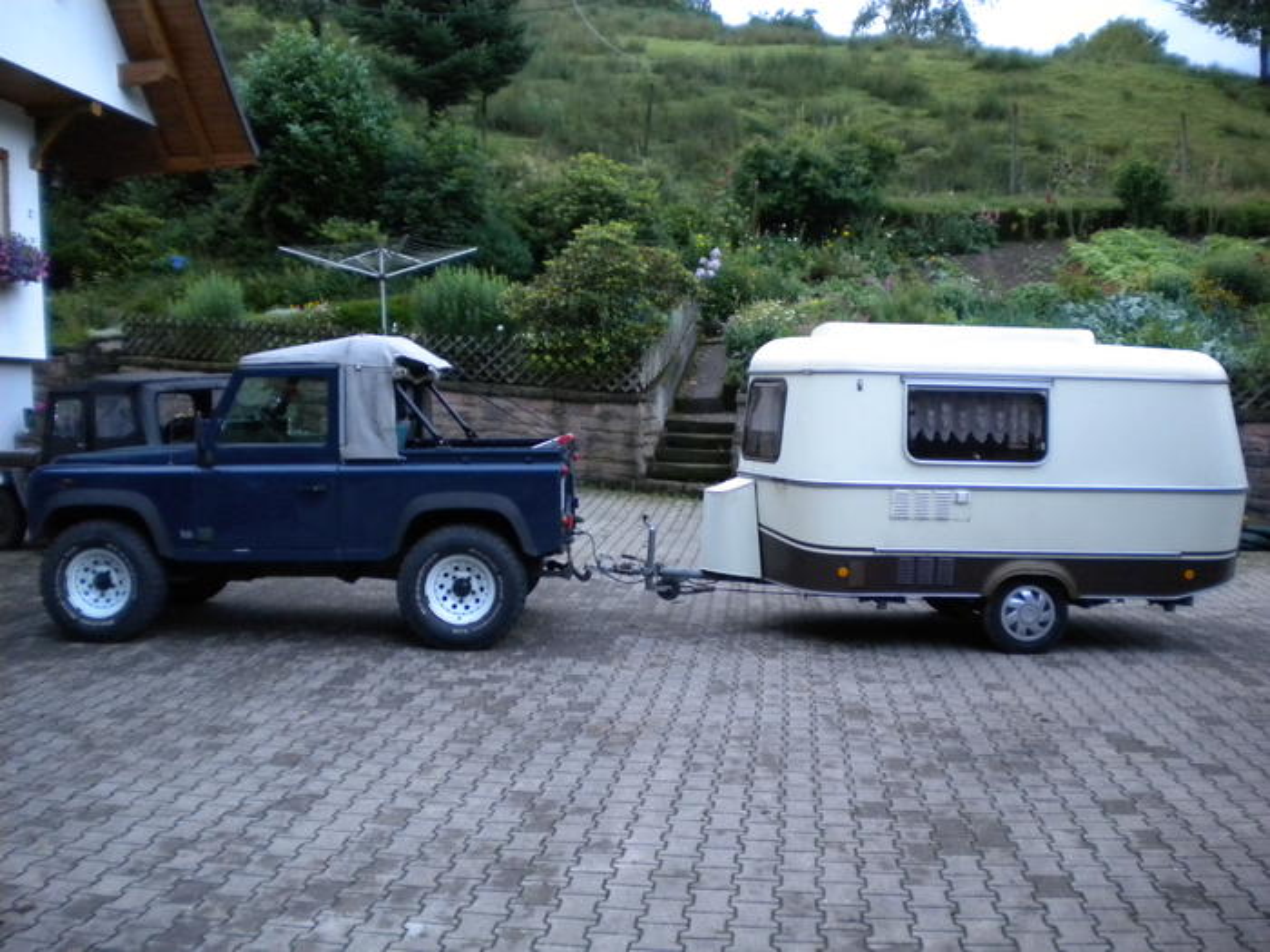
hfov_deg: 52.6
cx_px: 635
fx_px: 1284
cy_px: 476
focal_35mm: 35
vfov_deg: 40.7
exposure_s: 1/60.8
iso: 400
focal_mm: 6.3
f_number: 3.1
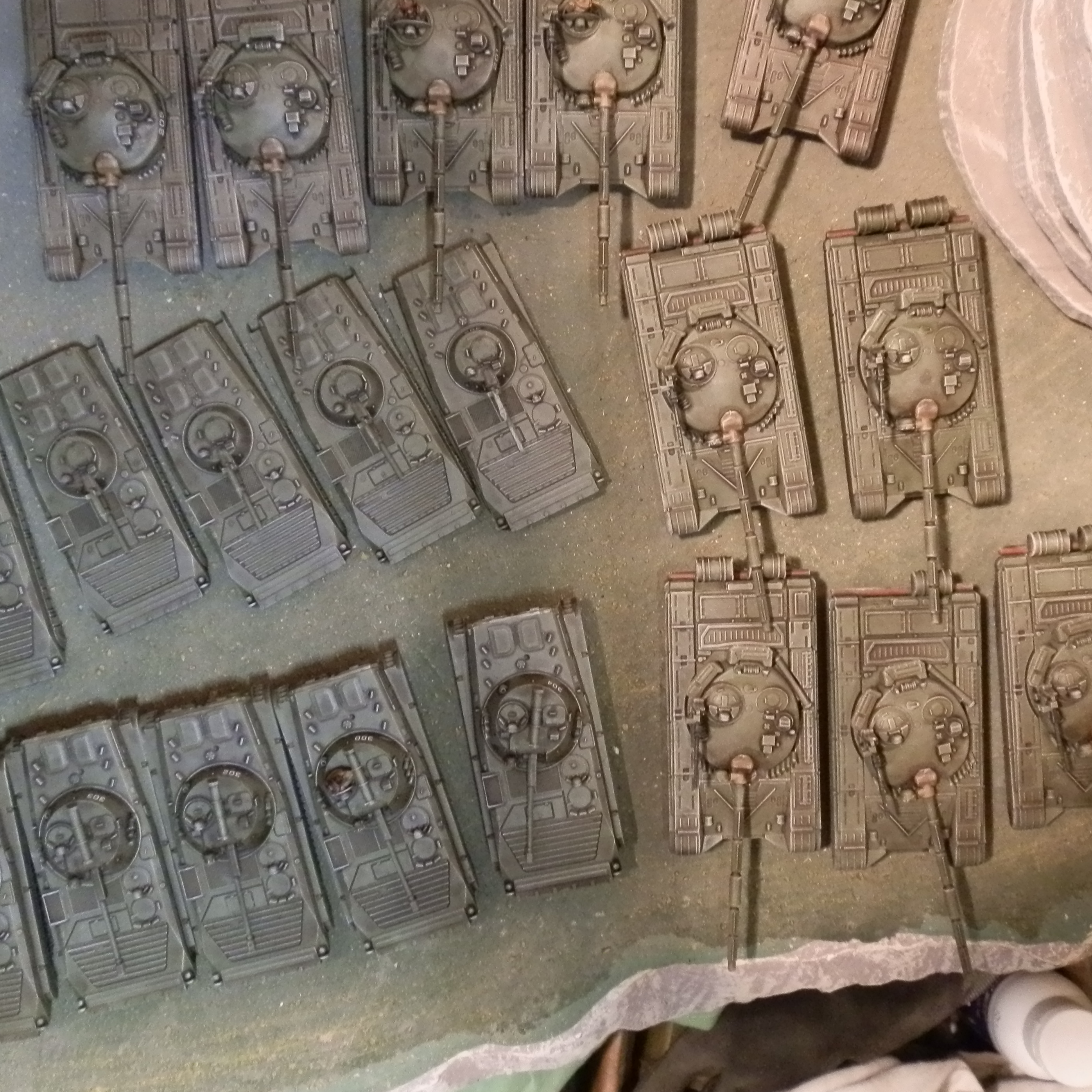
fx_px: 1356
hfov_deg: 43.8
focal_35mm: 38
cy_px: 479
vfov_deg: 43.8
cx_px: 578
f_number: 3.1
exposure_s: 1/50
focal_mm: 5
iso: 400
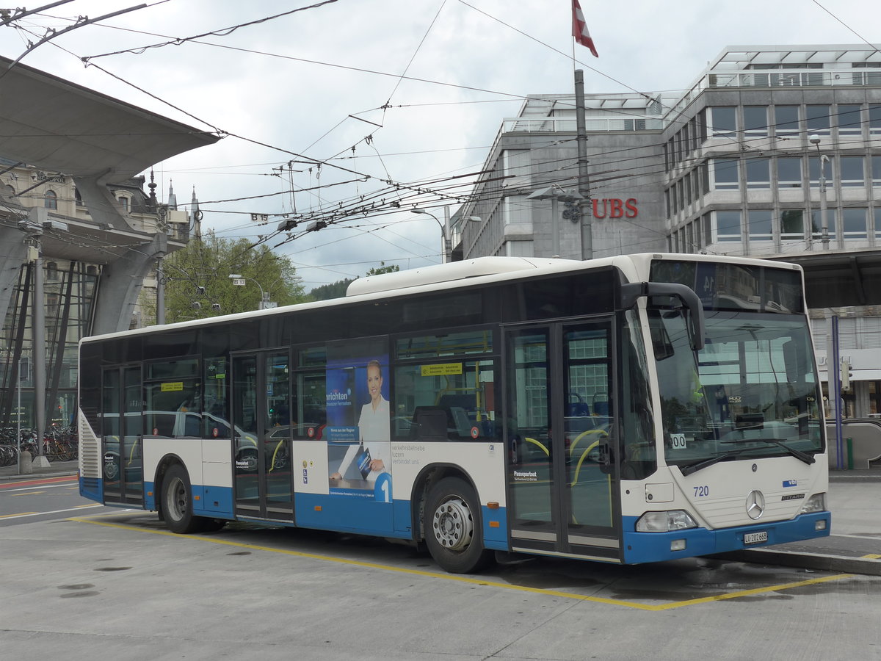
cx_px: 440
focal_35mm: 49
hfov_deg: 38.9
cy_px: 330
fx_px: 1247
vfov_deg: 29.7
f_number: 3.2
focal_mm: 10.1
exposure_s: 1/400
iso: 160
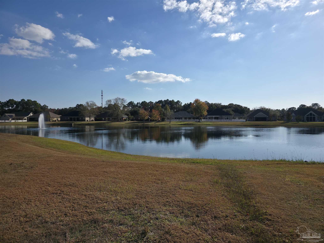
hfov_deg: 73.9
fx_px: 215
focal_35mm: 23
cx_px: 162
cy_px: 122
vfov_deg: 58.9
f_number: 1.7
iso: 32
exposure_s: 1/3818
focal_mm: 6.3
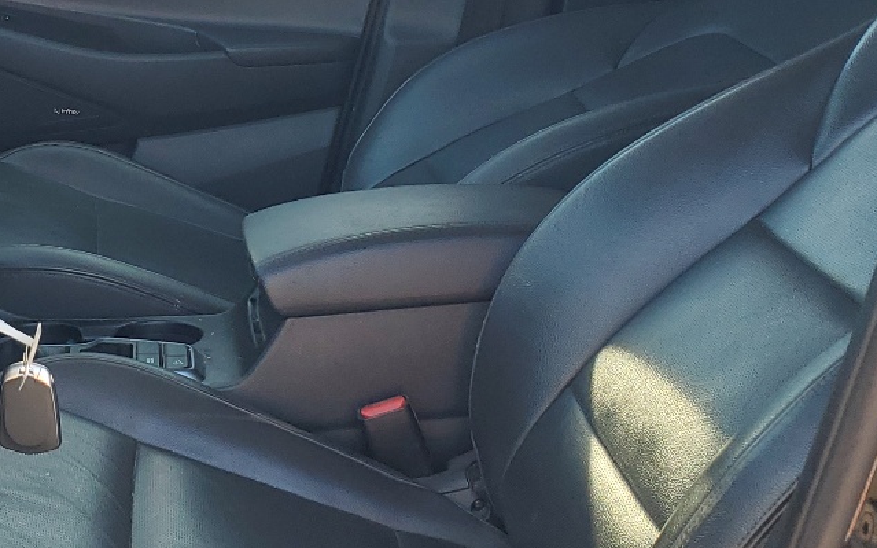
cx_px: 145
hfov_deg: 29.0
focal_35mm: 69
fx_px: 1649
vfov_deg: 18.8
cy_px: 225
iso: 50
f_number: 1.5
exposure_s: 1/175
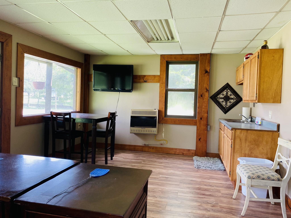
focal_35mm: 26
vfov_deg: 53.1
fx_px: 219
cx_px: 146
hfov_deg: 67.3
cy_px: 109
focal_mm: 4.25
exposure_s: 1/122
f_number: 1.8
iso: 100
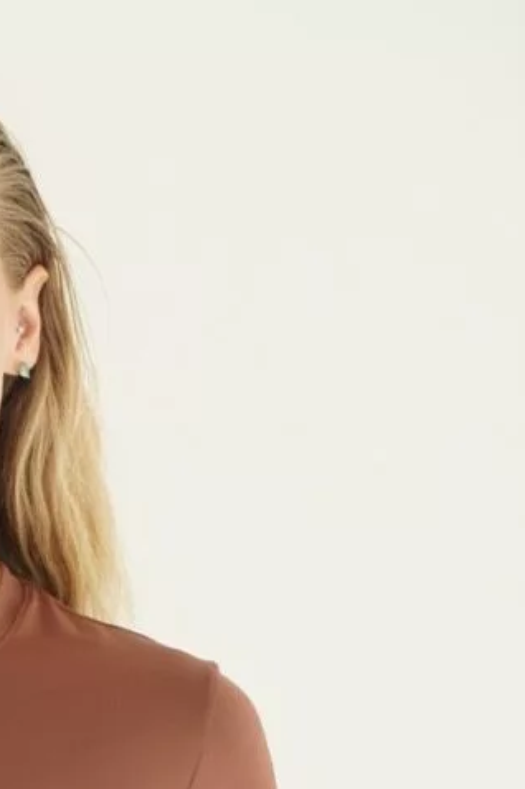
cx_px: -125
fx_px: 4403
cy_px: 845
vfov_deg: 10.1
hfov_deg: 6.8
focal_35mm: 201
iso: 160
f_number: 5.6
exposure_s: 1/160
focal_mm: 50
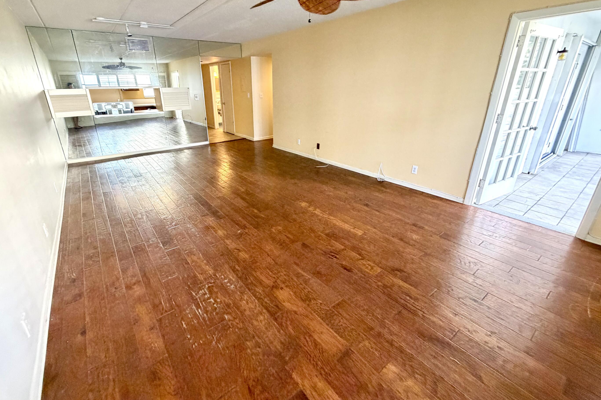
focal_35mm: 16
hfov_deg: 96.6
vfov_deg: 73.6
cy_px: 182
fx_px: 267
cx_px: 281
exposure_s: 1/60
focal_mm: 2.22
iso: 400
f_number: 2.2
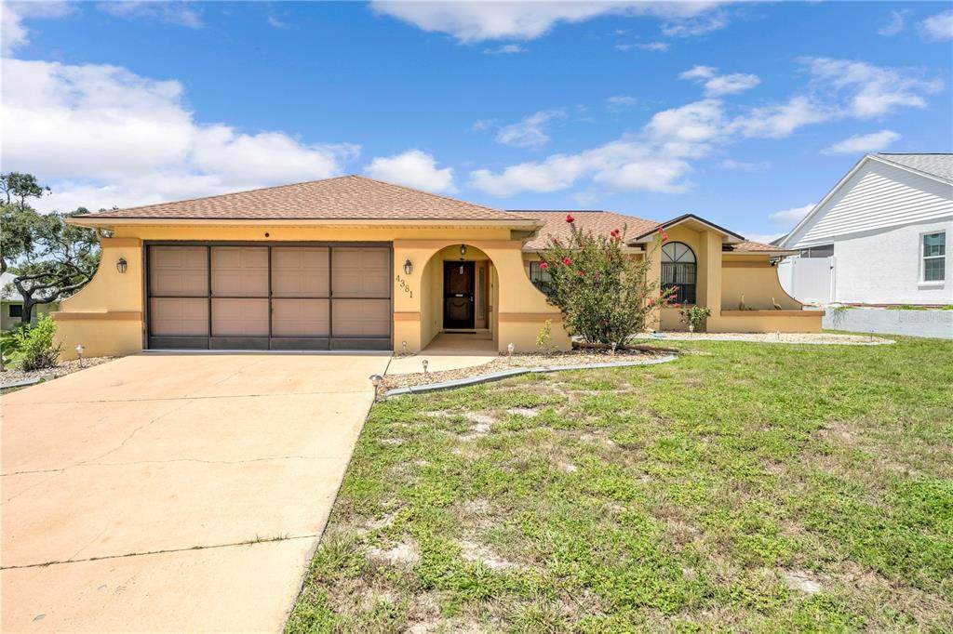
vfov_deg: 61.9
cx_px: 476
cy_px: 317
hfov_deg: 84.0
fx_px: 529
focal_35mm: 20
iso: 200
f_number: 9
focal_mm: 20
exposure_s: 1/800
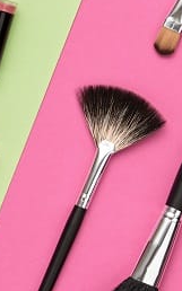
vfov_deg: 5.6
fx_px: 2963
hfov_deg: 3.5
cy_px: 52
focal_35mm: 373
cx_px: -194
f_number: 11
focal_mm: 105
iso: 100
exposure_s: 1/250
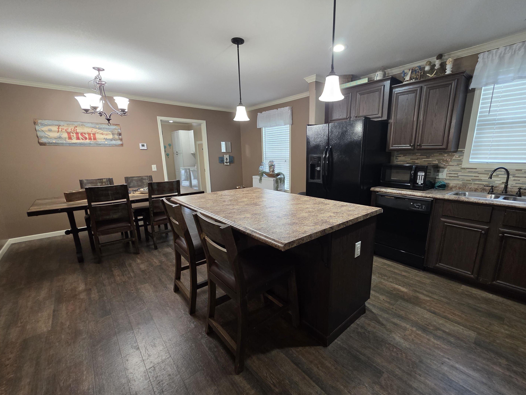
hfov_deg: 102.0
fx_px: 213
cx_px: 278
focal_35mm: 14
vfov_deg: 85.6
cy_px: 205
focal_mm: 2.2
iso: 400
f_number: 1.9
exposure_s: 1/60
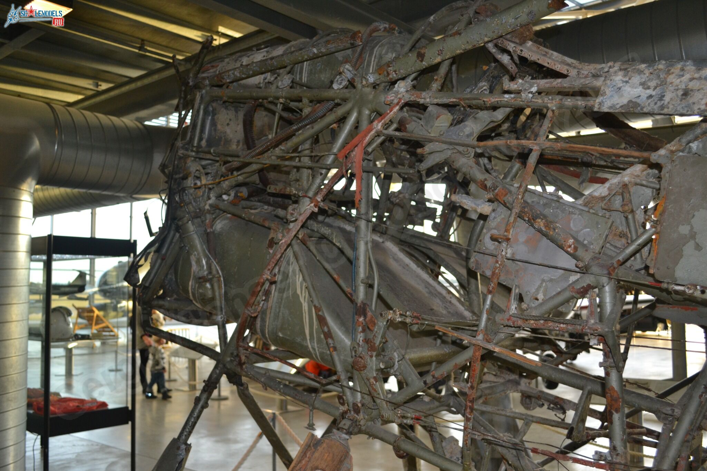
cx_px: 354
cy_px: 236
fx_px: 648
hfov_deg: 57.2
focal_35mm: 33
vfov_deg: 40.0
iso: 500
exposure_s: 1/60
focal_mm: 22
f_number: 4
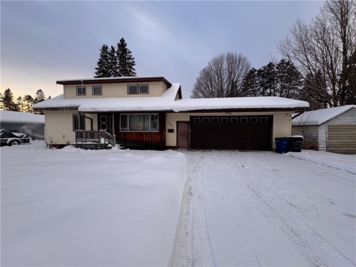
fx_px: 144
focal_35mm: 14
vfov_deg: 85.7
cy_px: 134
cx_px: 178
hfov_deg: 102.1
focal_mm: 2.22
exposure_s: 1/111
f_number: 2.2
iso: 40
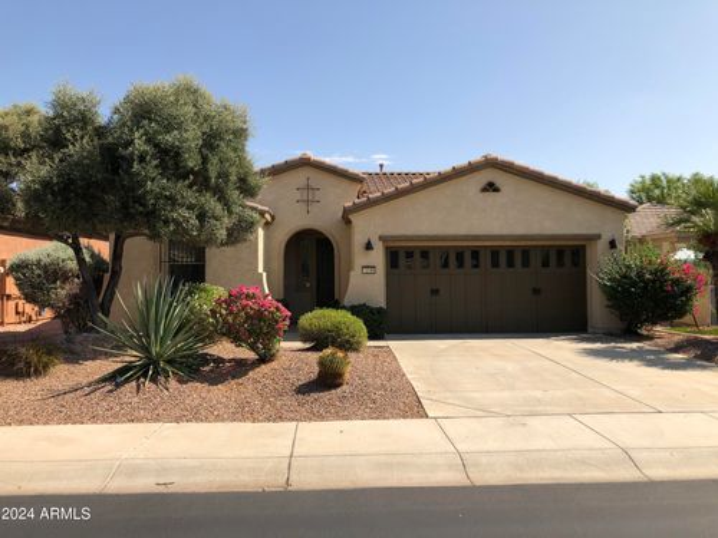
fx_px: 581
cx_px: 359
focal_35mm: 28
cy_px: 269
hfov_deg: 63.4
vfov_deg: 49.7
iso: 20
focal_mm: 3.99
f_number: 1.8
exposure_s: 1/2000
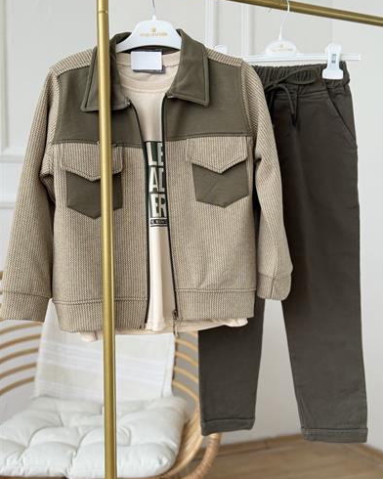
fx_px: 723
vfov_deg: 36.7
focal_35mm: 51
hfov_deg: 29.7
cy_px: 235
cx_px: 194
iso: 100
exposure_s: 1/109
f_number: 1.78
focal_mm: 6.76
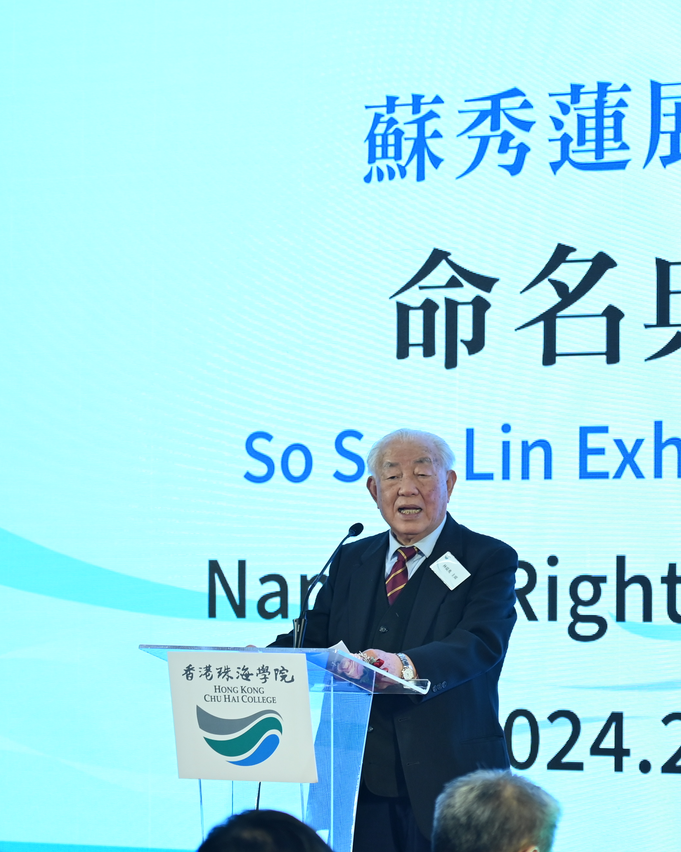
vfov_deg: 13.0
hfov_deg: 10.4
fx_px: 3728
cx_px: 559
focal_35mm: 148
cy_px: 426
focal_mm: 70
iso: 400
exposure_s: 1/100
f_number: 2.8
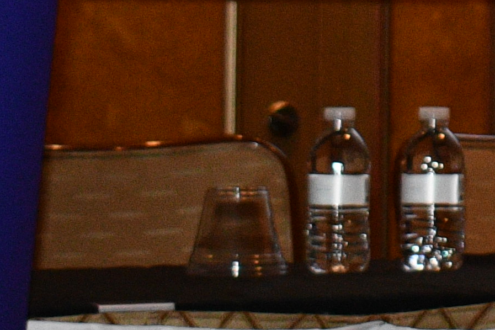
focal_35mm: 298
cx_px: 828
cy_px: -377
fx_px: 4097
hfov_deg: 6.8
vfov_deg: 4.5
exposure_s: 1/60
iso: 1600
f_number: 4.5
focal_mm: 32
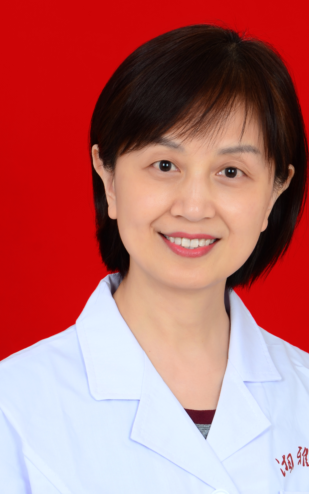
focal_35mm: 145
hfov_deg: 9.0
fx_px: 1953
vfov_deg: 14.4
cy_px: 277
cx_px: 187
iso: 100
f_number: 8
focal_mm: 80
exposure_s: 1/80
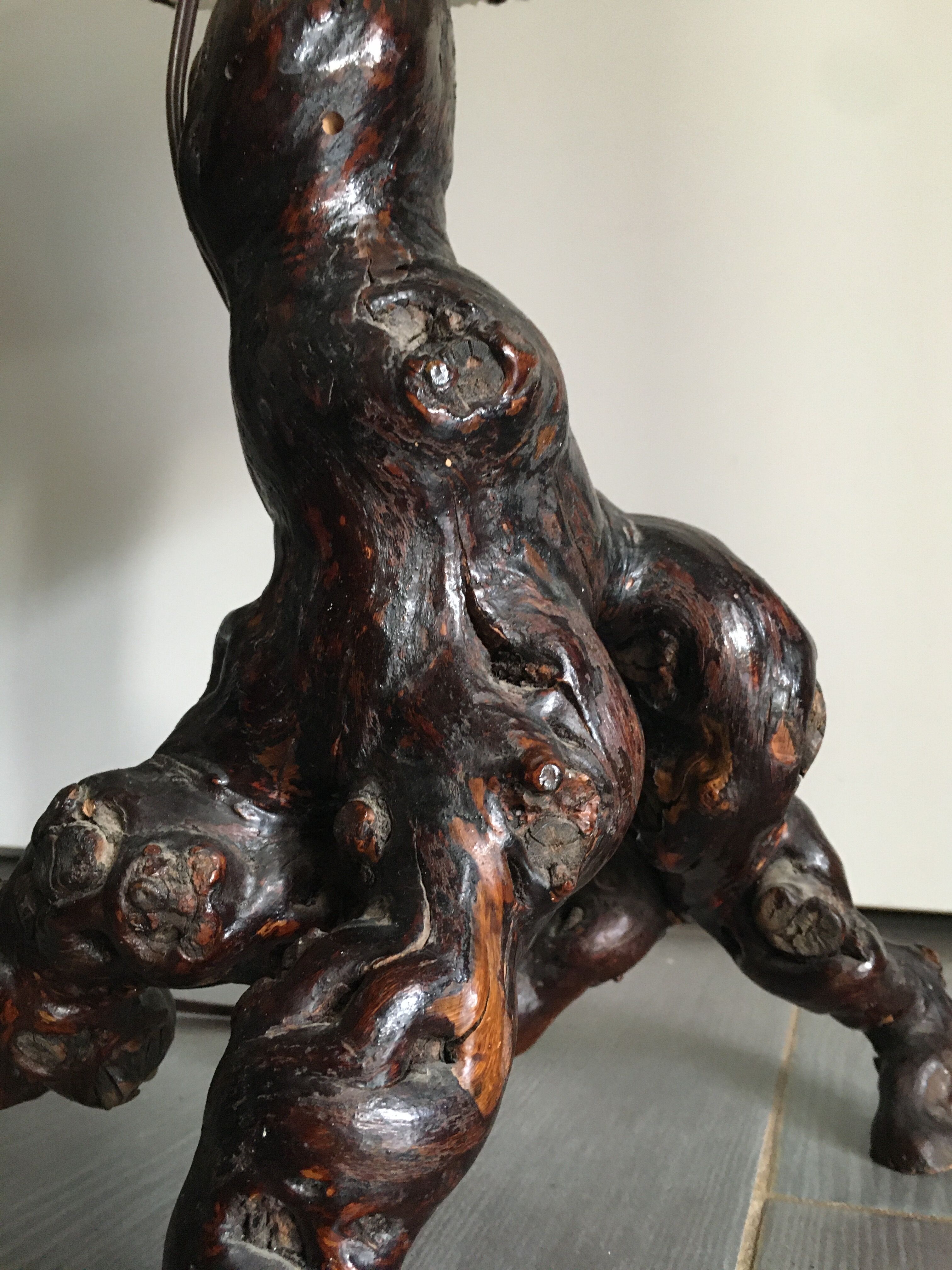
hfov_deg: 48.2
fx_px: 1063
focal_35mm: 29
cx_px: 476
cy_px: 635
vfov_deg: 61.7
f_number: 2.2
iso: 250
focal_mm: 4.15
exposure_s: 1/33
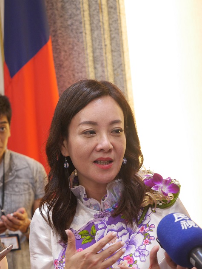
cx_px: 59
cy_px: 134
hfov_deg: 15.7
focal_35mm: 94
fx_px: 731
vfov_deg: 20.9
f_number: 2.8
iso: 800
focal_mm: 35
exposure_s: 1/80
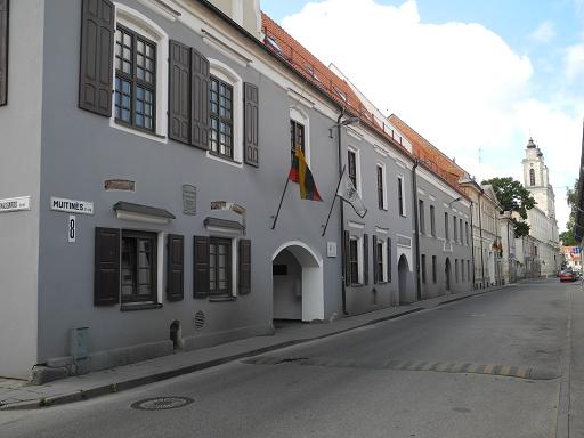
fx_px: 590
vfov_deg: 40.7
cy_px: 219
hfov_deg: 52.6
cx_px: 292
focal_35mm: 35
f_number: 3.2
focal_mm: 7.4
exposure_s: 1/500
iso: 100
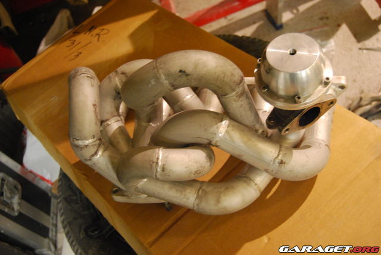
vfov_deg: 32.0
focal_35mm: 42
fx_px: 445
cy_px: 128
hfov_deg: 46.4
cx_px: 190
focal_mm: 28
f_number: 4.2
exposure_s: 1/15
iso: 1600
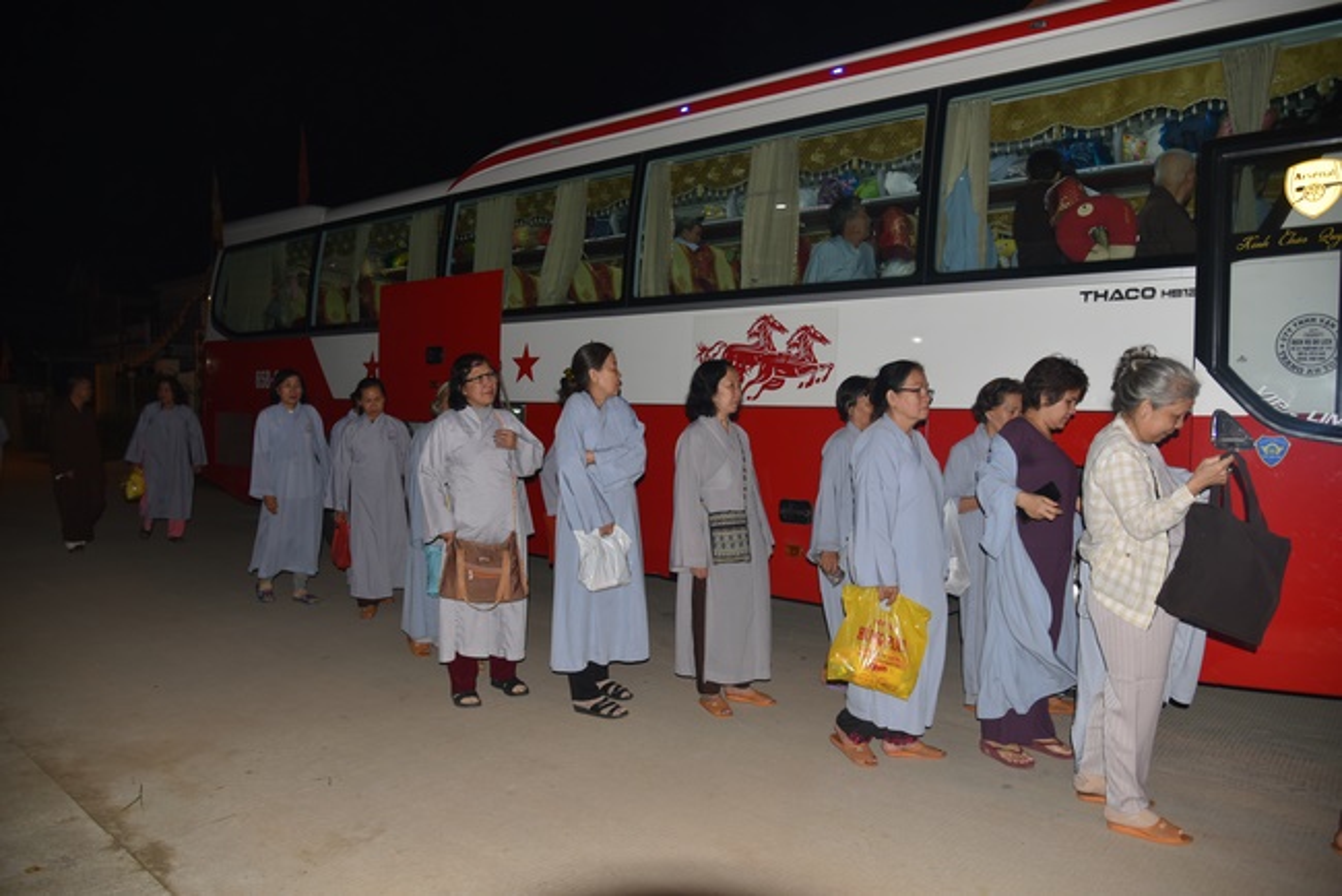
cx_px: 671
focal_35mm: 24
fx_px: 895
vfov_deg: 53.2
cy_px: 448
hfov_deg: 73.7
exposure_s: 1/60
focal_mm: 24
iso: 200
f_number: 4
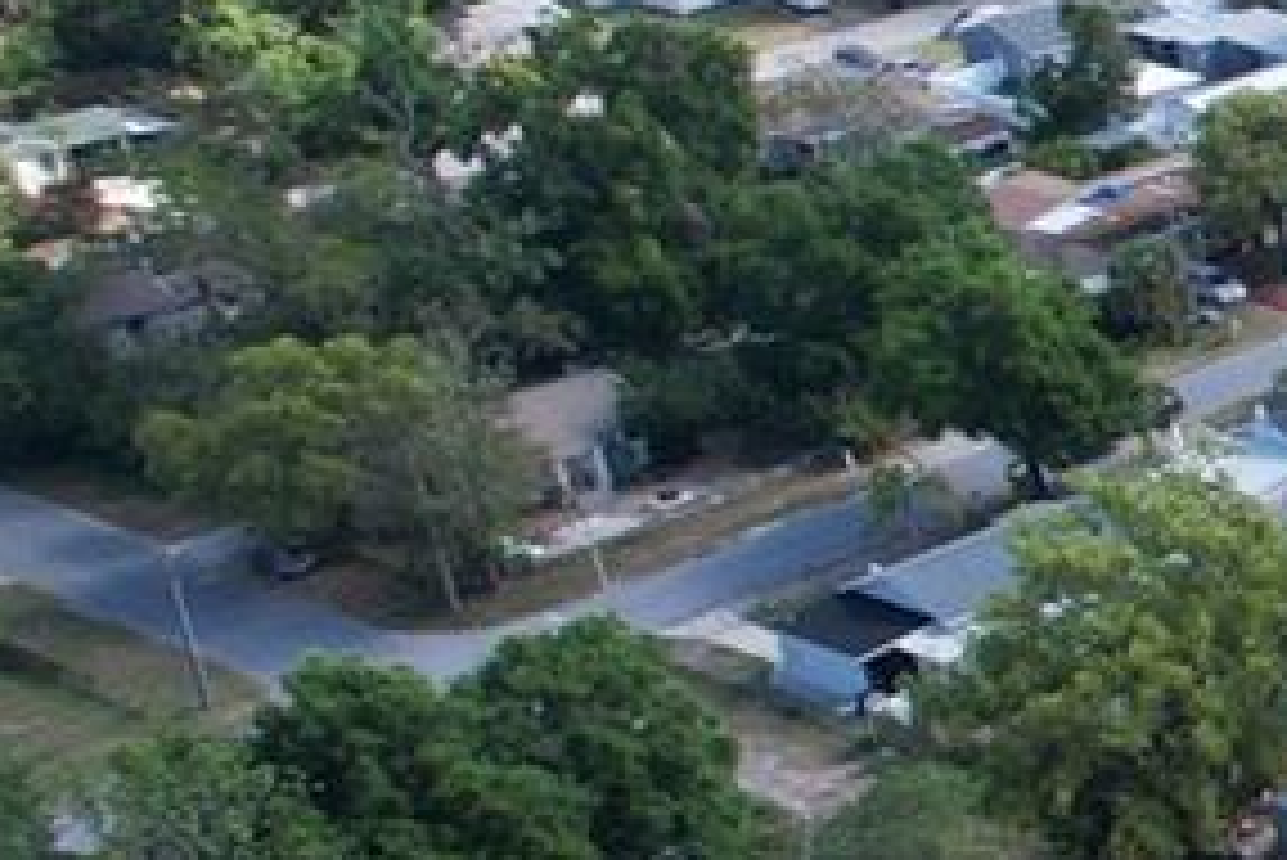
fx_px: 4399
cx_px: 3438
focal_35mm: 123
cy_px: 549
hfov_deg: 12.0
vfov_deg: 11.2
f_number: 2.8
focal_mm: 8.38
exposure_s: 1/1000
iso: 200
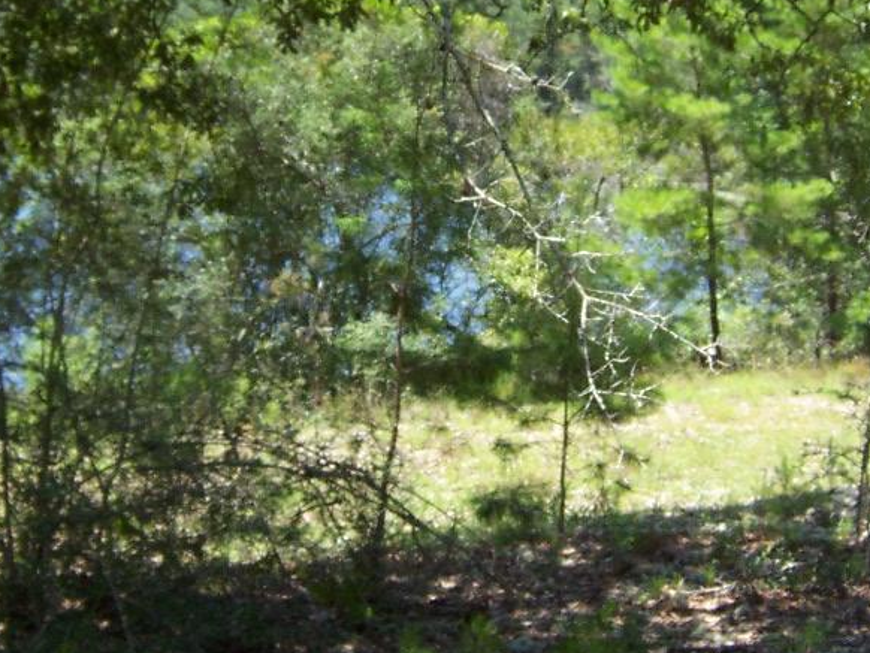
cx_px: 483
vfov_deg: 21.6
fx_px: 1710
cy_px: 230
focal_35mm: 68
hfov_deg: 28.5
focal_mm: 5.5
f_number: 3.4
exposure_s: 1/350
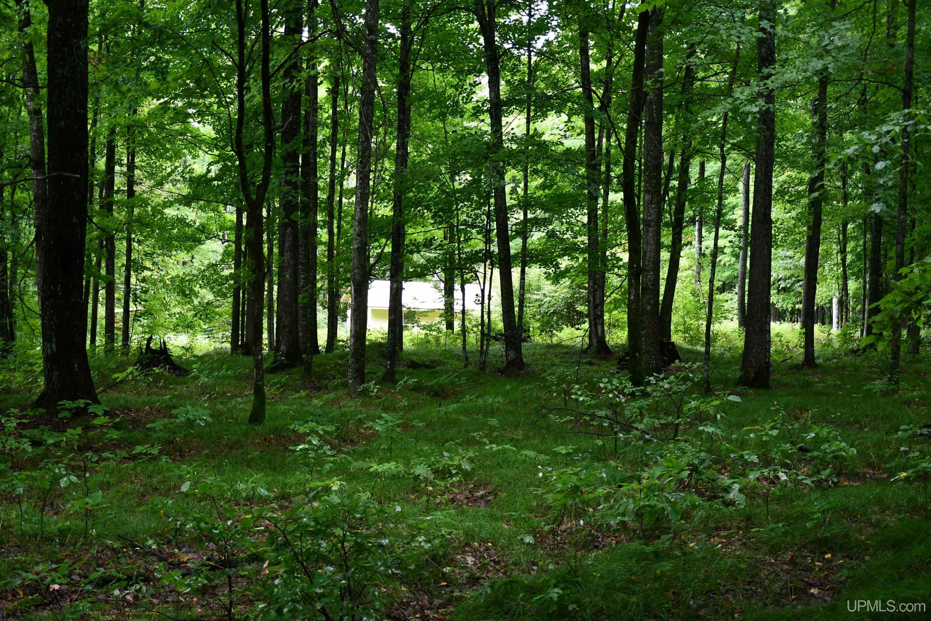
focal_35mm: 45
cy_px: 310
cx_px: 466
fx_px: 1164
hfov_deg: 43.6
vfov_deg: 29.9
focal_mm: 30
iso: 800
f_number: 4
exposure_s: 1/250
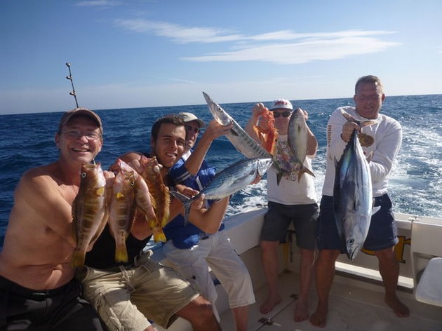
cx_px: 221
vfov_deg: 49.7
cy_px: 166
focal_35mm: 28
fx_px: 357
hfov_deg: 63.5
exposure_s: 1/1300
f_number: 3.3
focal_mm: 4.9
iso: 100
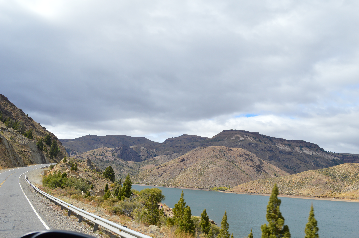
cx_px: 180
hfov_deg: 57.3
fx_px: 329
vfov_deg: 39.9
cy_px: 119
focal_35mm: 33
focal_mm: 22
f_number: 8
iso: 100
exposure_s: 1/250
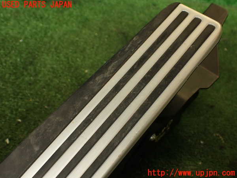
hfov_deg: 51.4
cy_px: 89
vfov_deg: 39.7
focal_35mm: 36
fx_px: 246
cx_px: 118
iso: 200
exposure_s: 1/80
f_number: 2.5
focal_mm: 6.37
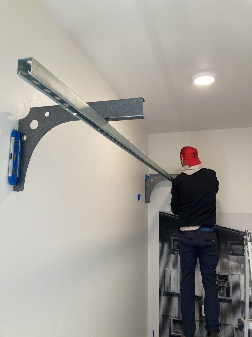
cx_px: 126
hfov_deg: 49.7
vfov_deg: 63.4
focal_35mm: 28
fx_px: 272
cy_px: 168
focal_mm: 3.99
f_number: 1.8
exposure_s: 1/60
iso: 50
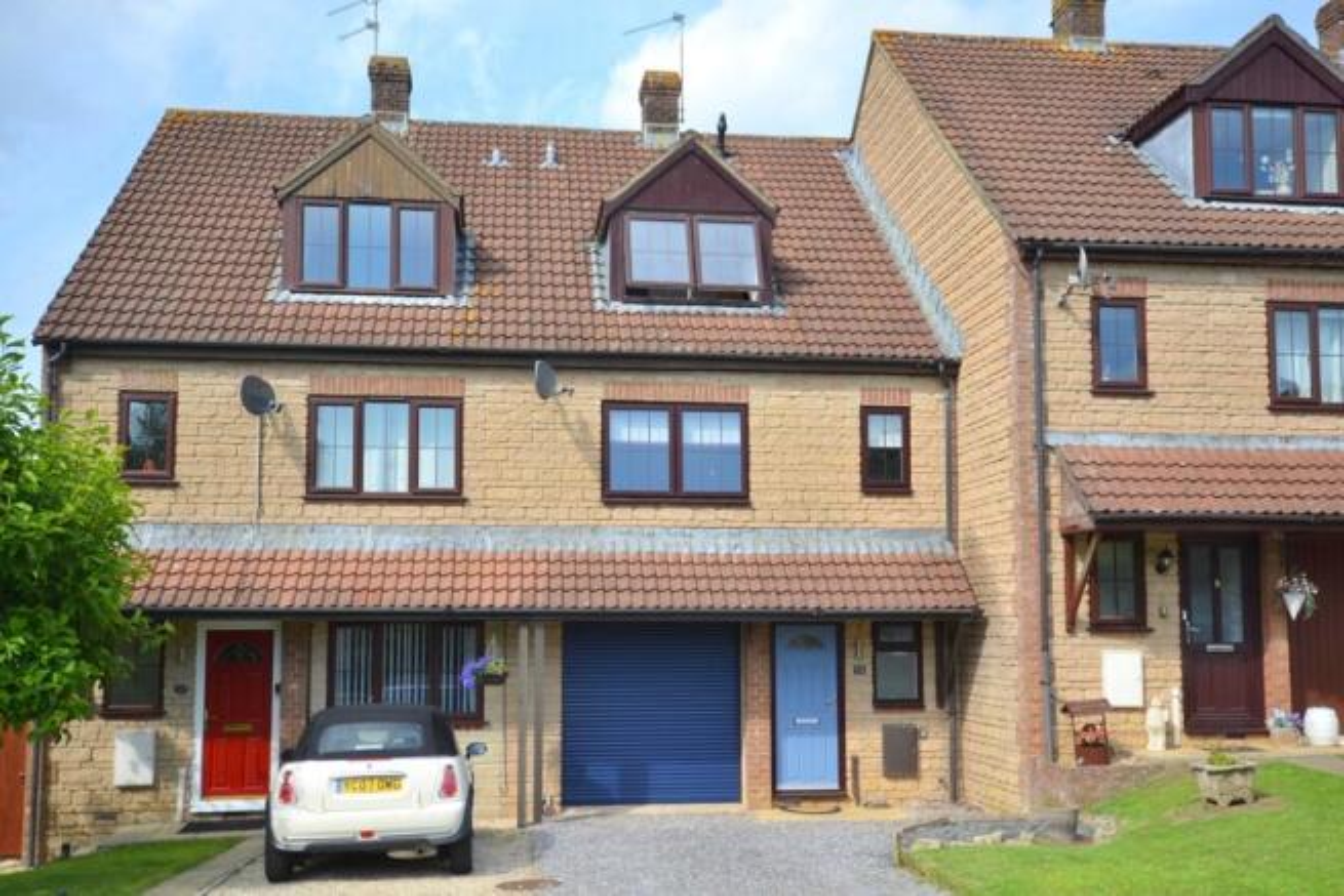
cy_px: 448
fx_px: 1232
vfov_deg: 40.0
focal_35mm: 33
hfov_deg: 57.2
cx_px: 672
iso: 100
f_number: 8
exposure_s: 1/250
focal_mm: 22
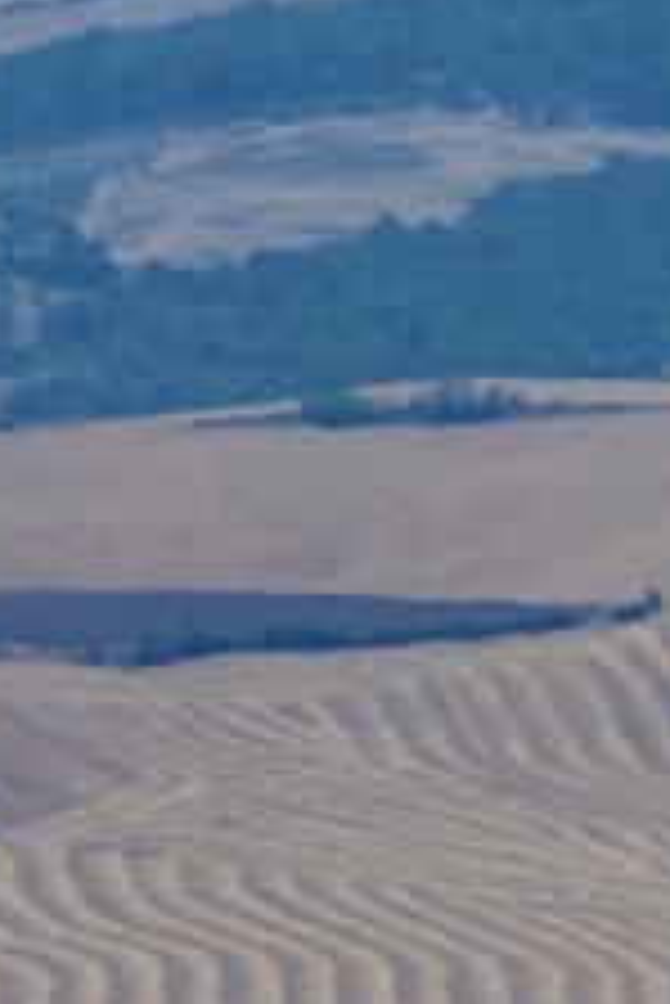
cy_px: 3149
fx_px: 43089
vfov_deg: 1.3
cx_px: 4537
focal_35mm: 1546
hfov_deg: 0.9
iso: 50
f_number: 8
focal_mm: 150
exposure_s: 1/400
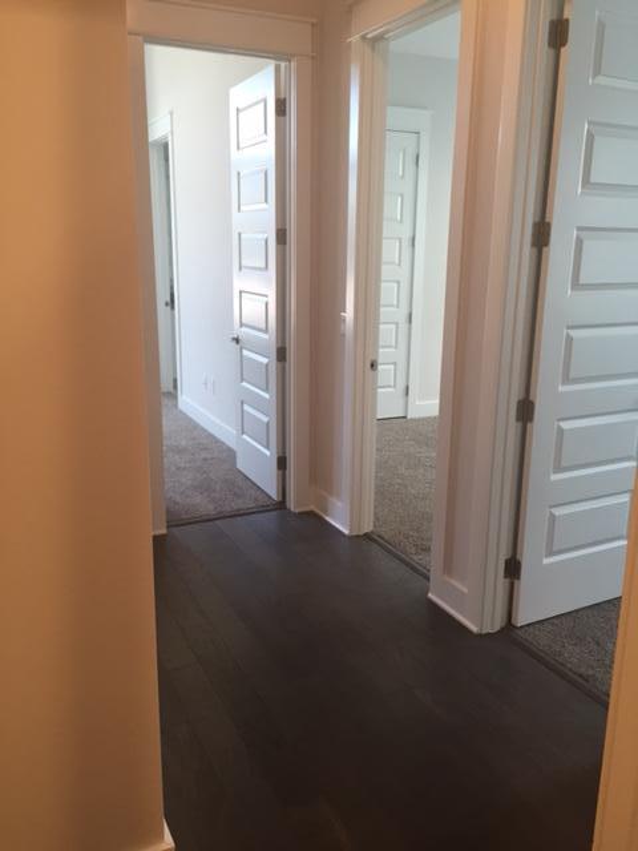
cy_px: 426
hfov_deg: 48.2
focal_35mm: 29
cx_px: 319
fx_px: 713
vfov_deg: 61.7
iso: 50
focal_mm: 4.15
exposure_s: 1/33
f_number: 2.2
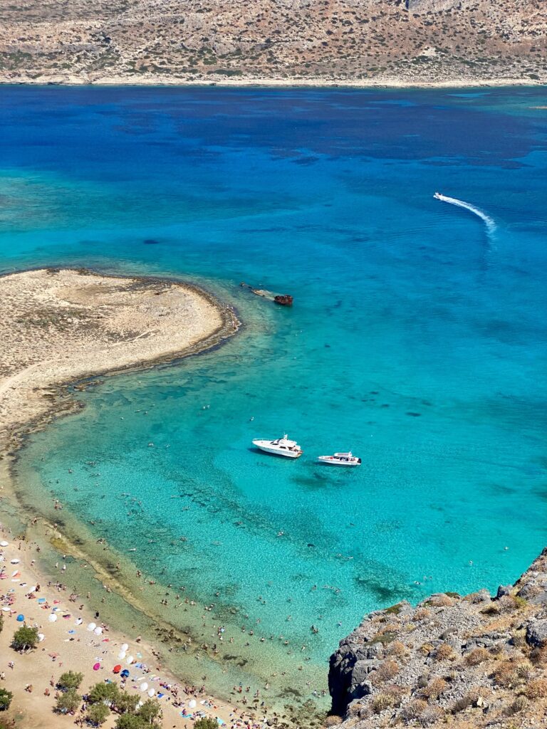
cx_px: 274
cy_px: 364
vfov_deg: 36.8
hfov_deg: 28.0
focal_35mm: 52
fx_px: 1096
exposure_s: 1/1712
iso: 20
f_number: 2
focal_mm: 6
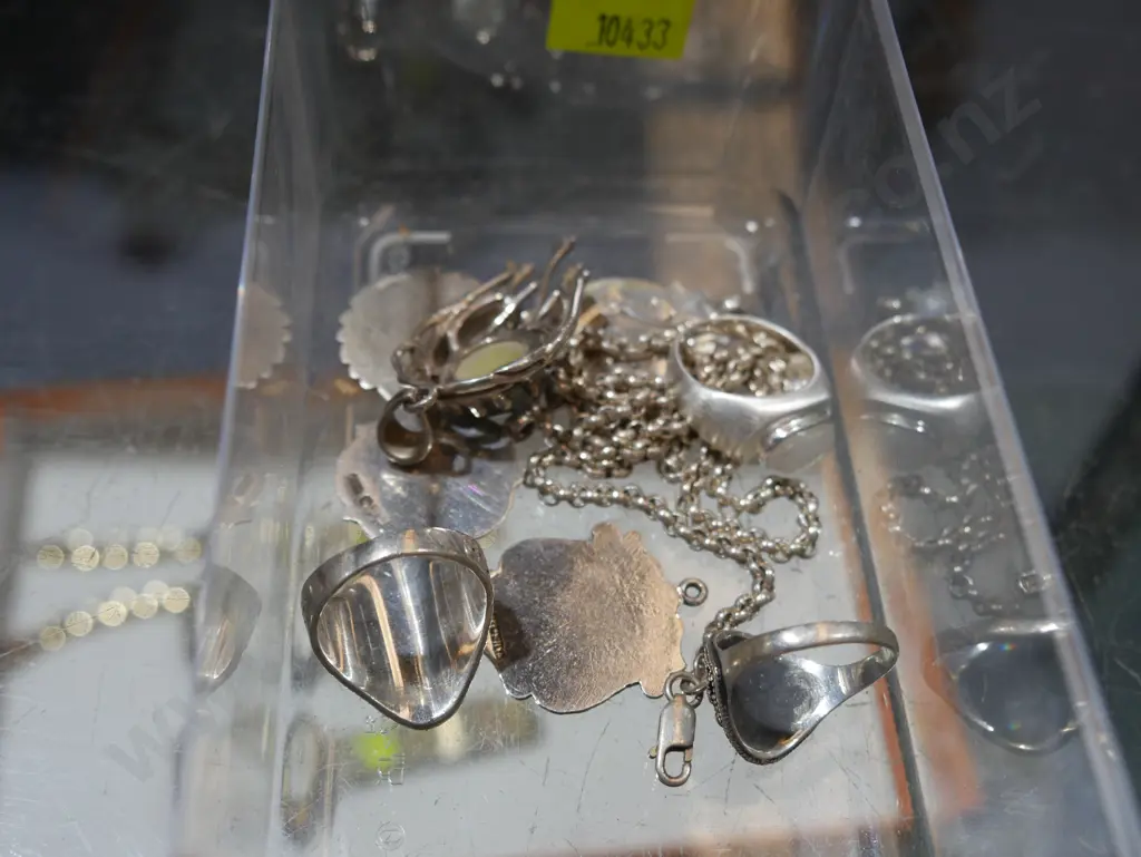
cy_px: 428
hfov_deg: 46.8
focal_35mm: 40
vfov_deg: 36.0
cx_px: 570
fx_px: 1319
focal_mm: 20
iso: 200
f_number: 4.5
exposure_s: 1/80
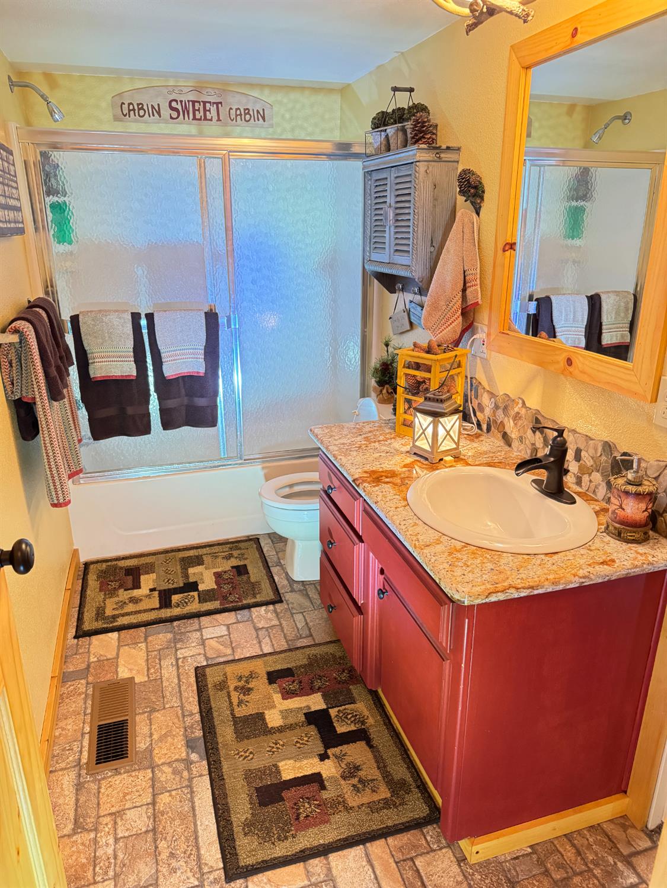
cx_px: 334
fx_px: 616
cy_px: 444
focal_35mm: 24
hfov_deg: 56.8
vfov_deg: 71.6
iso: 800
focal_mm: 6.76
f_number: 1.78
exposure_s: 1/60
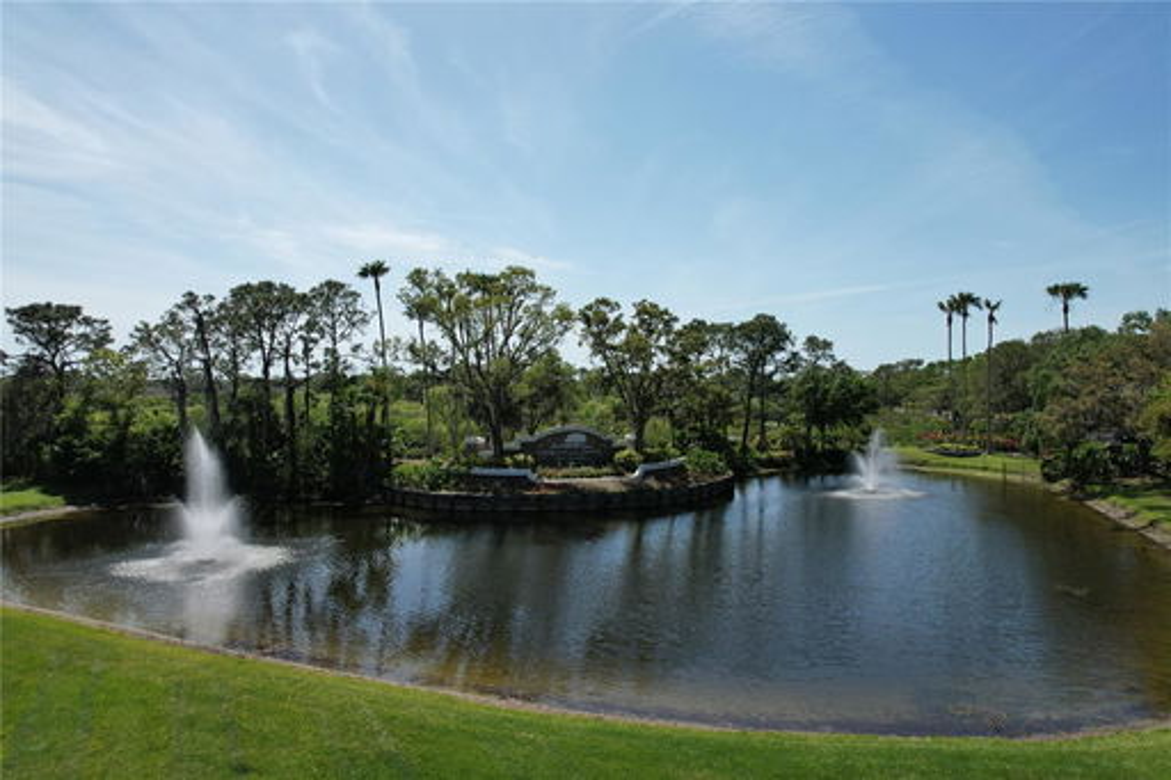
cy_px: 390
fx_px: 715
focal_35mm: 22
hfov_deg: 78.6
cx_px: 586
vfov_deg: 57.2
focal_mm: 8.38
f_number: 2.8
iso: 120
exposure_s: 1/3000
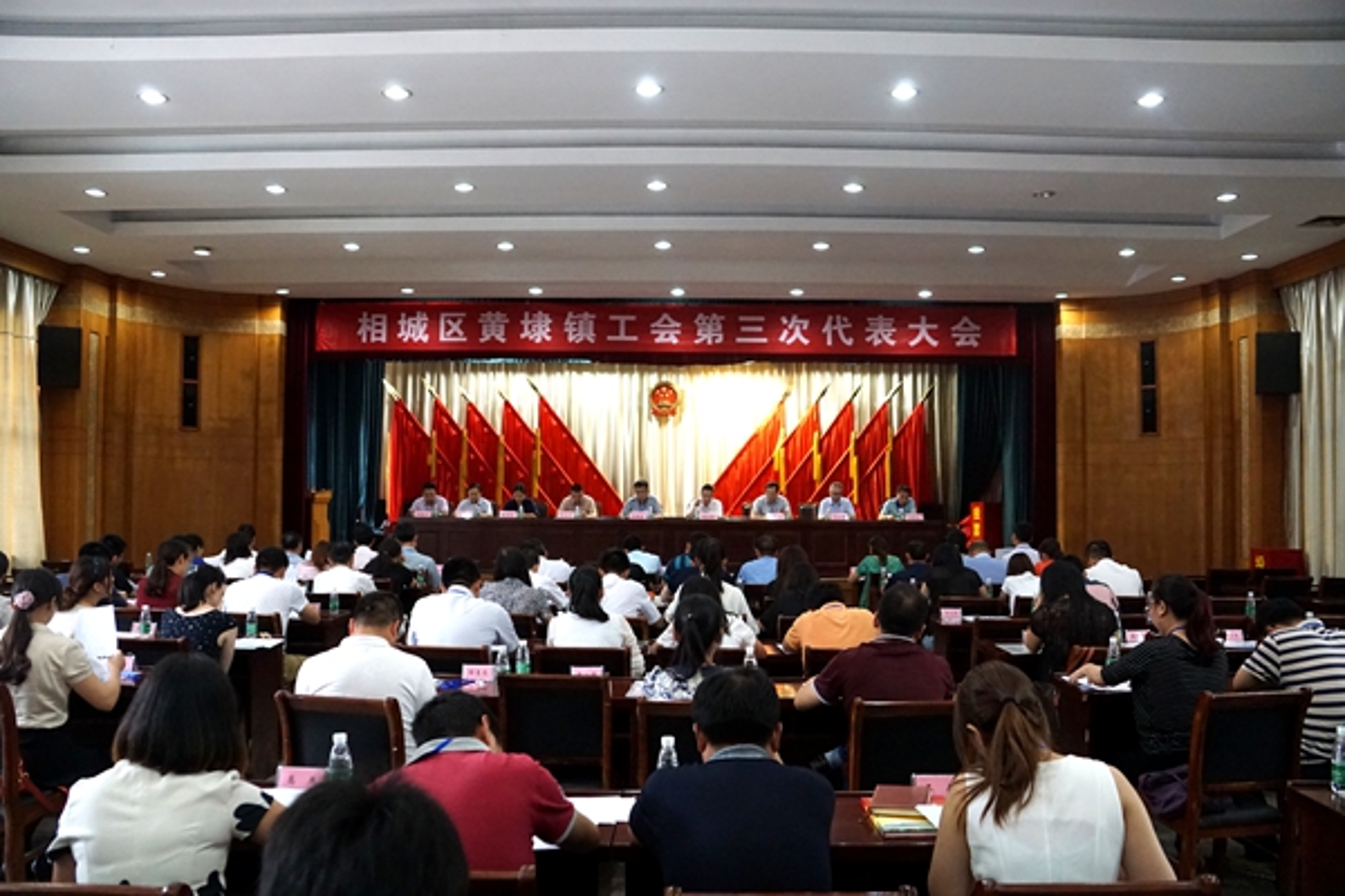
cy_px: 448
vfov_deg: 47.9
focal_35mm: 27
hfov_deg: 67.4
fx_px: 1009
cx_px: 672
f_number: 3.5
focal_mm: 18
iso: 2000
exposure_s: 1/160
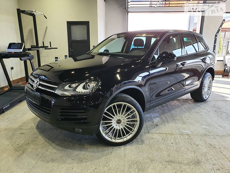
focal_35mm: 26
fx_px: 173
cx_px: 115
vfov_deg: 53.1
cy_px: 86
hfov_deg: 67.3
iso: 64
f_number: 2.4
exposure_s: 1/100
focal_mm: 4.3
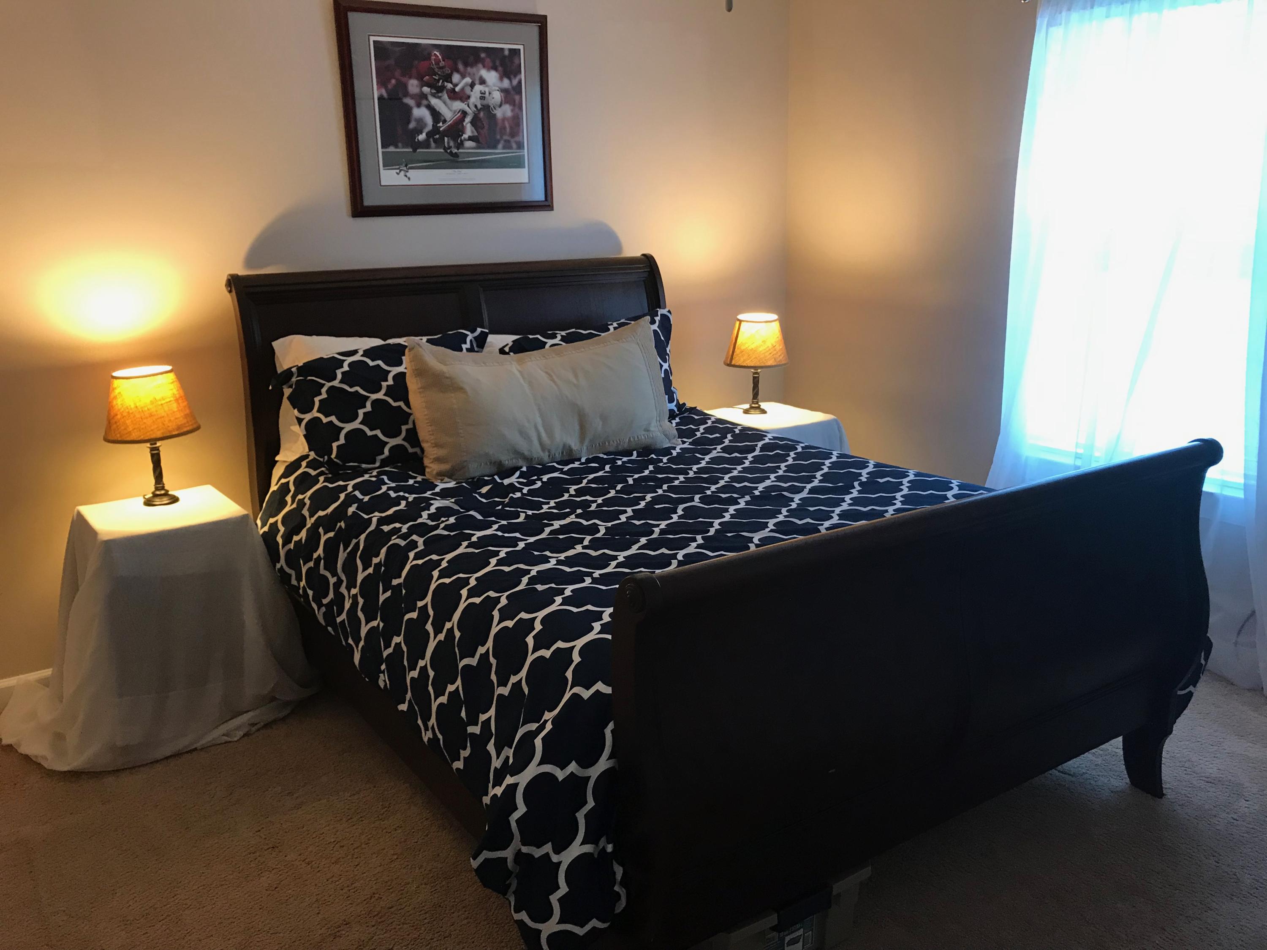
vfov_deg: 49.7
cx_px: 634
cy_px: 475
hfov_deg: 63.4
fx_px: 1025
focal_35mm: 28
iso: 40
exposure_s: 1/17
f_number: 1.8
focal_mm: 3.99
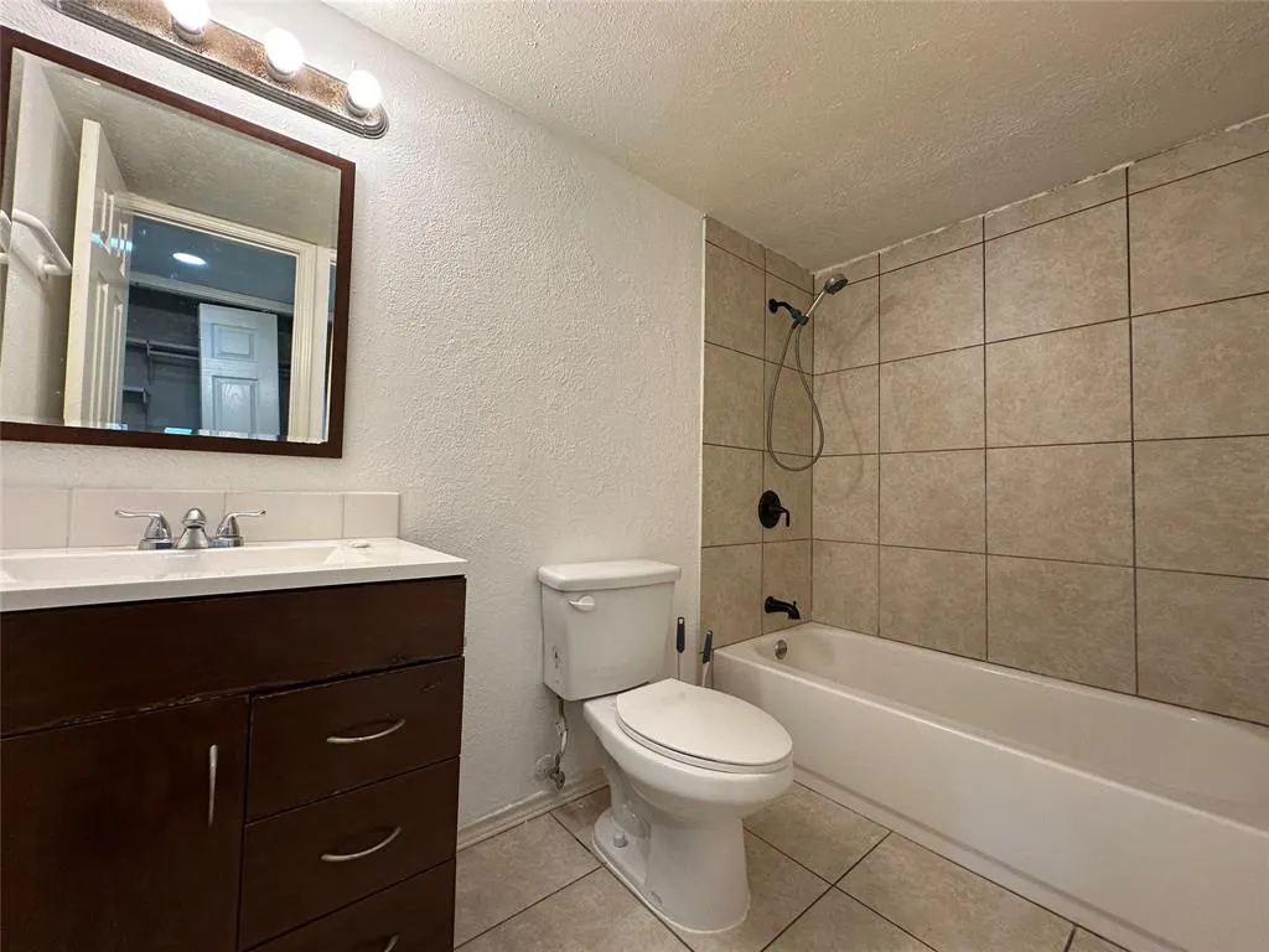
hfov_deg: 102.1
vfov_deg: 85.7
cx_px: 634
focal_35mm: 14
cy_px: 476
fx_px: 513
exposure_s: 1/120
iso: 160
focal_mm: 2.22
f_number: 2.2
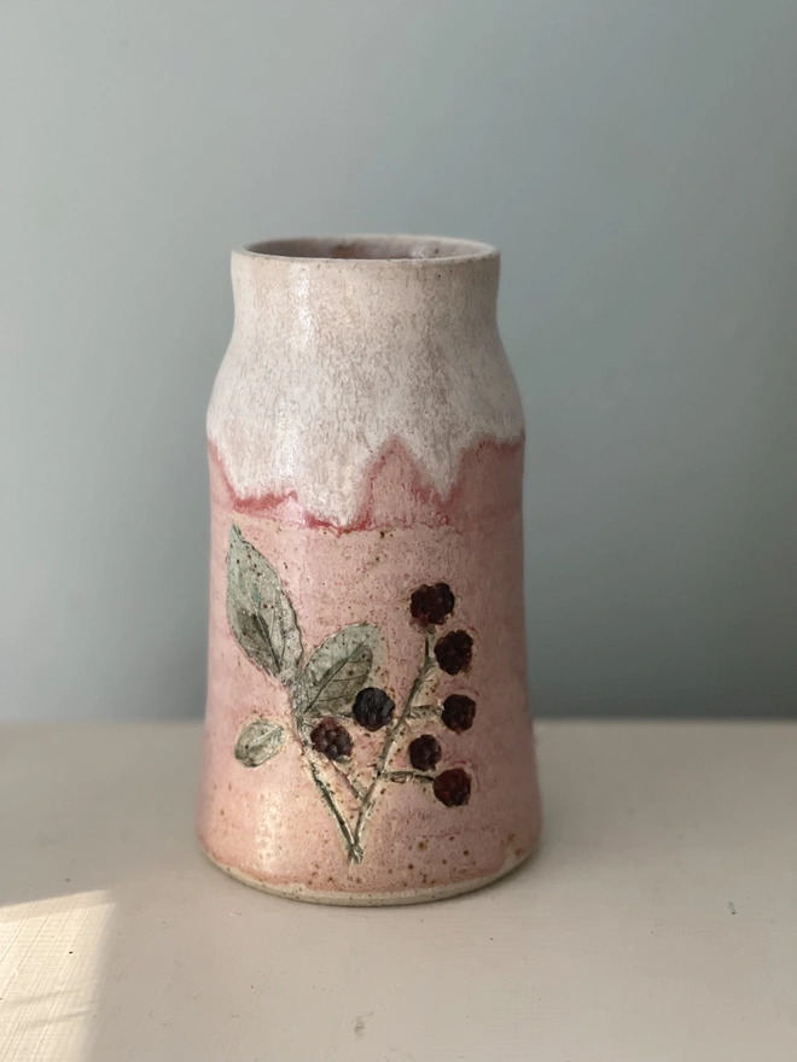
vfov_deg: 30.3
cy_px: 531
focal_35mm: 64
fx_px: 1965
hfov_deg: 22.9
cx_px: 398
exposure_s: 1/24
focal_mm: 7.5
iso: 500
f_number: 2.2
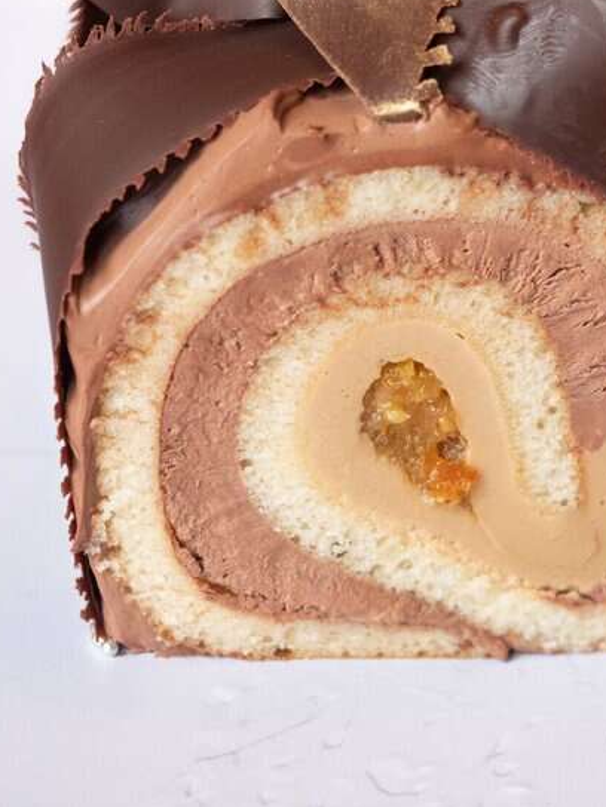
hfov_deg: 5.5
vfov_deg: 7.3
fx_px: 6349
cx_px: 386
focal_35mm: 272
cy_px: 67
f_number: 2.8
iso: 800
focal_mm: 60
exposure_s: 1/125
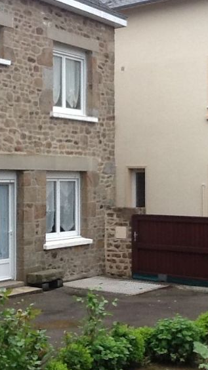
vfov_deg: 31.0
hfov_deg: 17.6
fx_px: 667
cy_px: 186
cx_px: 46
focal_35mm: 68
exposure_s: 1/203
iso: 40
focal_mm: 2.03
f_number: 2.4
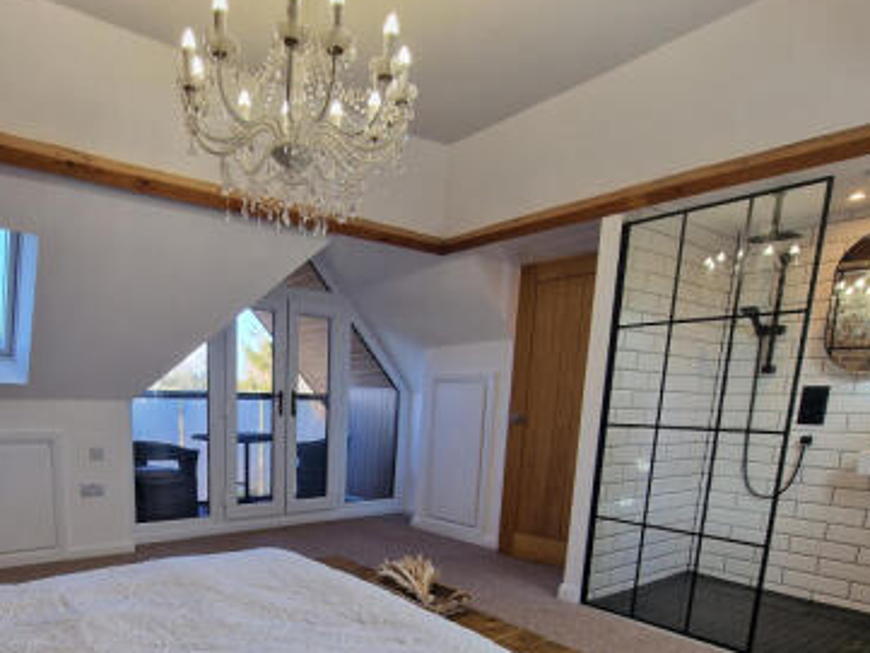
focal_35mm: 21
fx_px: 528
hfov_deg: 77.2
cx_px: 315
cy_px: 512
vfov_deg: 59.1
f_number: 2.2
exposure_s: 1/100
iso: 64
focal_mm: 2.2
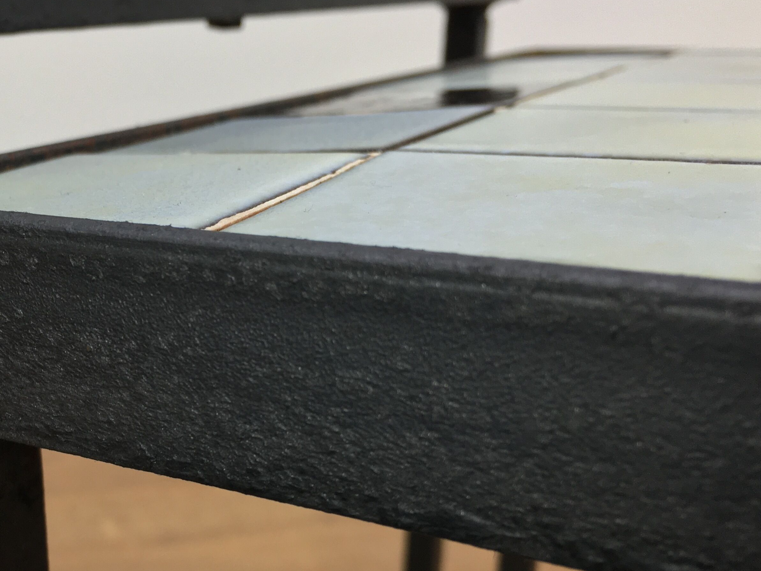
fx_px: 1077
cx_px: 163
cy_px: 376
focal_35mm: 49
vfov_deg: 29.5
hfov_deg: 37.6
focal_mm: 4.15
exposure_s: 1/33
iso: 40
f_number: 2.2
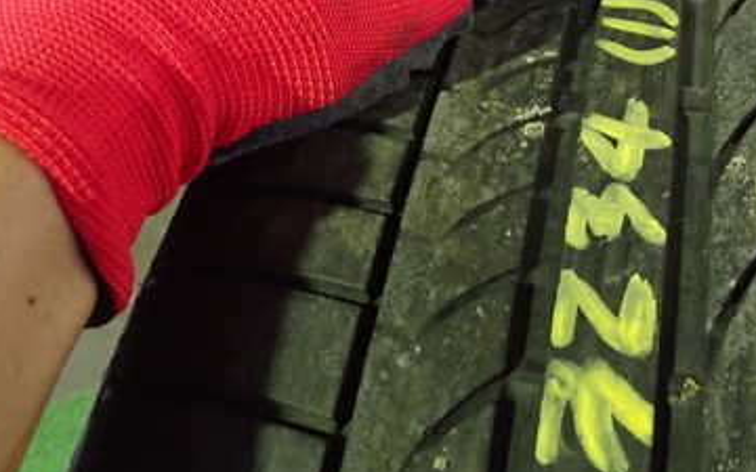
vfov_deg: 24.1
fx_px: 1092
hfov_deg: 36.9
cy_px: 101
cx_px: 603
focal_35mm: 53
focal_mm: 5.4
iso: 800
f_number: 2.3
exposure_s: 1/25
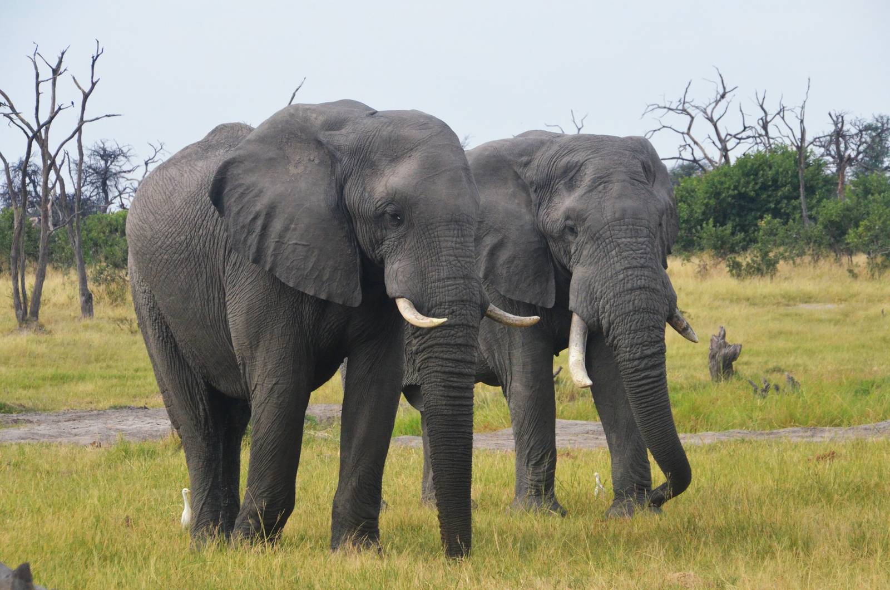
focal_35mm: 232
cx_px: 445
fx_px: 5736
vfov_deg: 5.9
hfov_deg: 8.9
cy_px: 295
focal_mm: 155
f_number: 13
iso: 2500
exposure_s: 1/2000
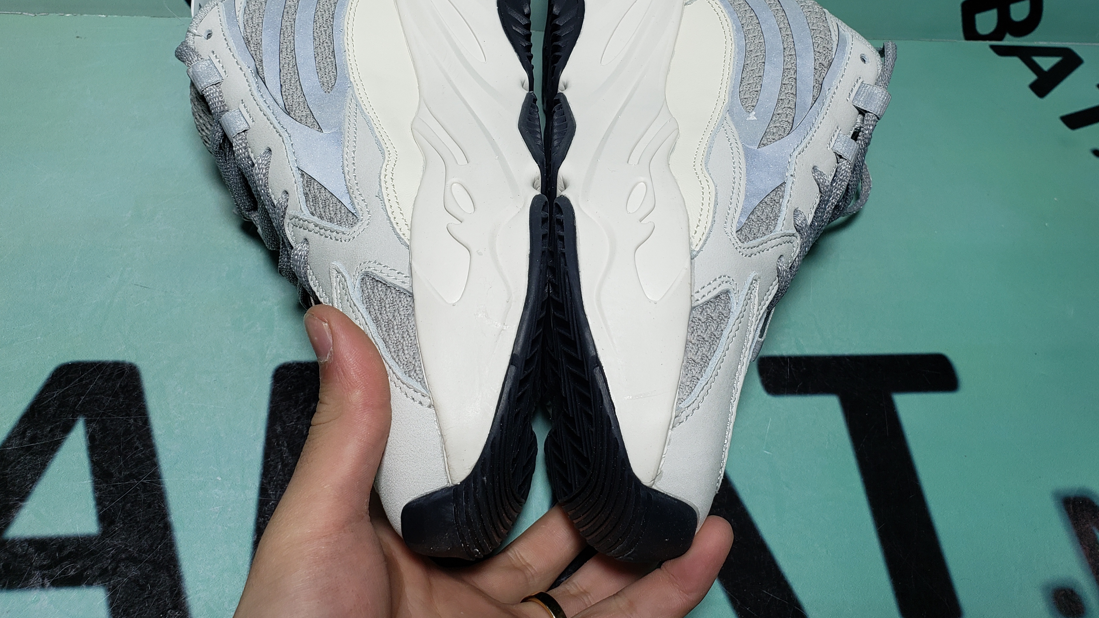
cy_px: 177
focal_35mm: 34
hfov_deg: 58.0
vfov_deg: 34.1
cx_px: 558
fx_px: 991
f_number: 2.4
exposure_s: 1/291
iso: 50
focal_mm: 4.3
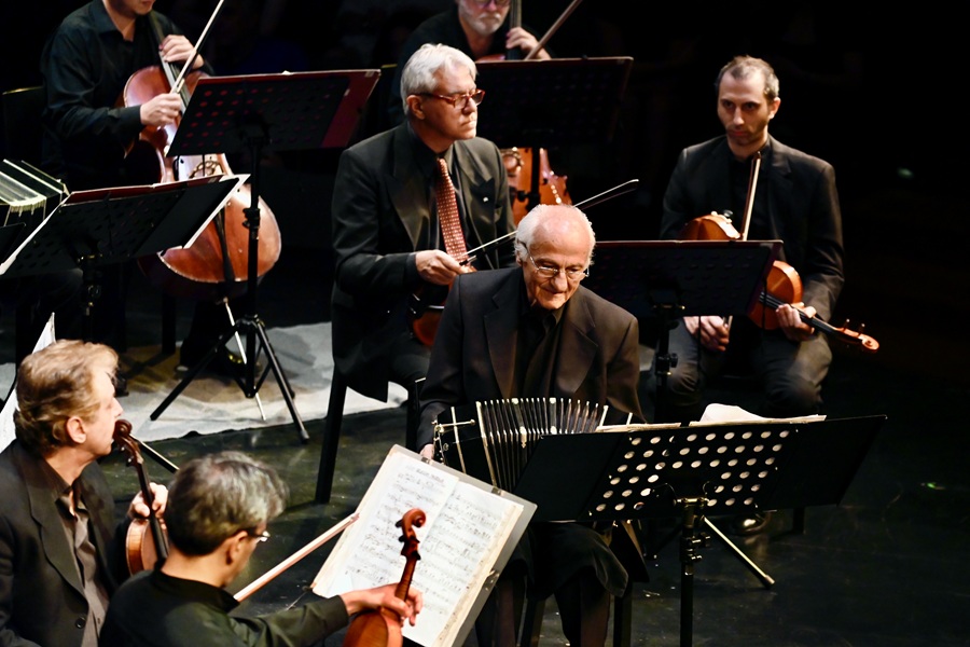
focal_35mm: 170
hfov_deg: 12.1
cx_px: 485
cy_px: 324
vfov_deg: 8.1
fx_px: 4580
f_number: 4
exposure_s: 1/250
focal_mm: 170
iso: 5000
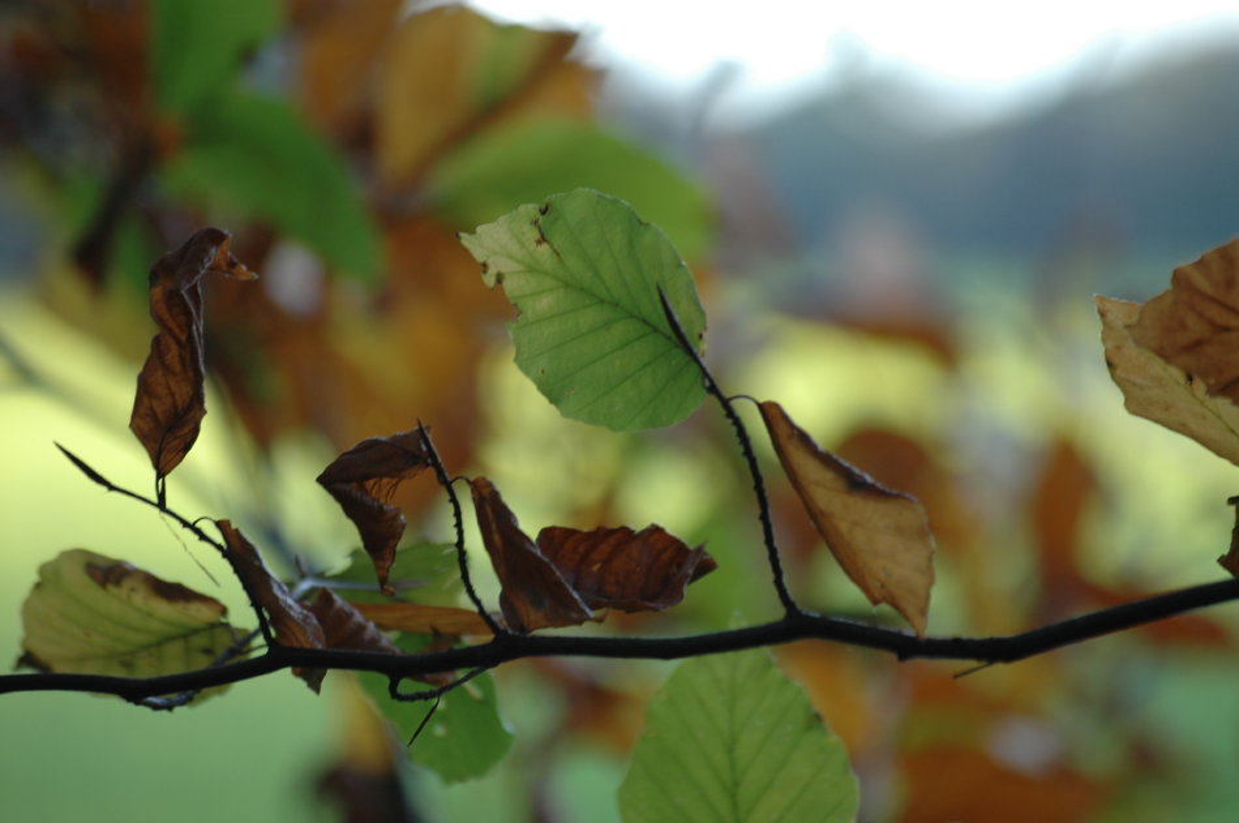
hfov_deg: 7.1
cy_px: 412
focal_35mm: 292
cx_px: 620
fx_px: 10055
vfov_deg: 4.7
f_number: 5
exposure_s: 1/80
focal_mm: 195
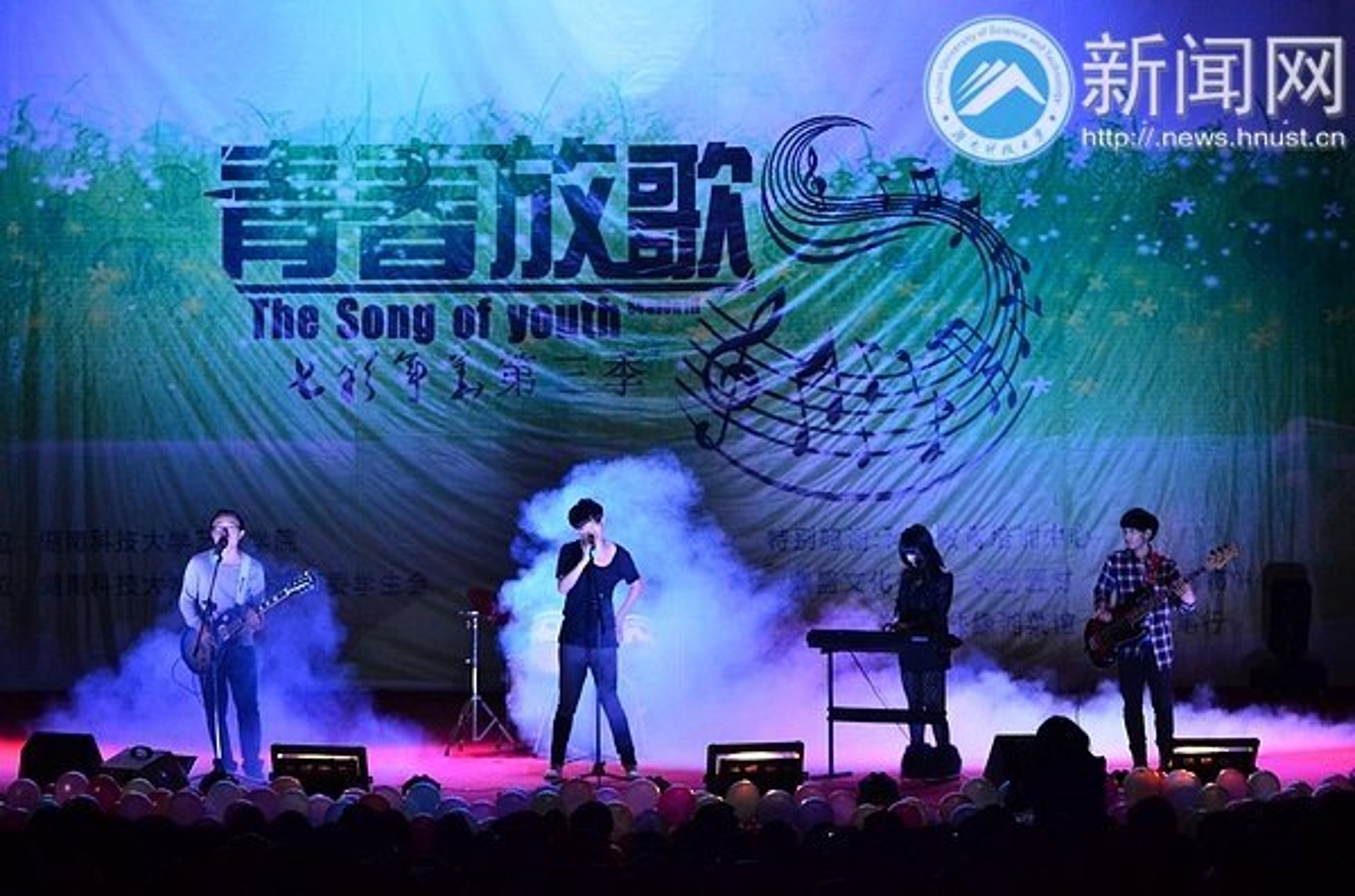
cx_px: 678
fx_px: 4393
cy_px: 448
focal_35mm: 117
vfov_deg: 11.7
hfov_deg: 17.5
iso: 1600
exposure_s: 1/400
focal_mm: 78
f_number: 3.2
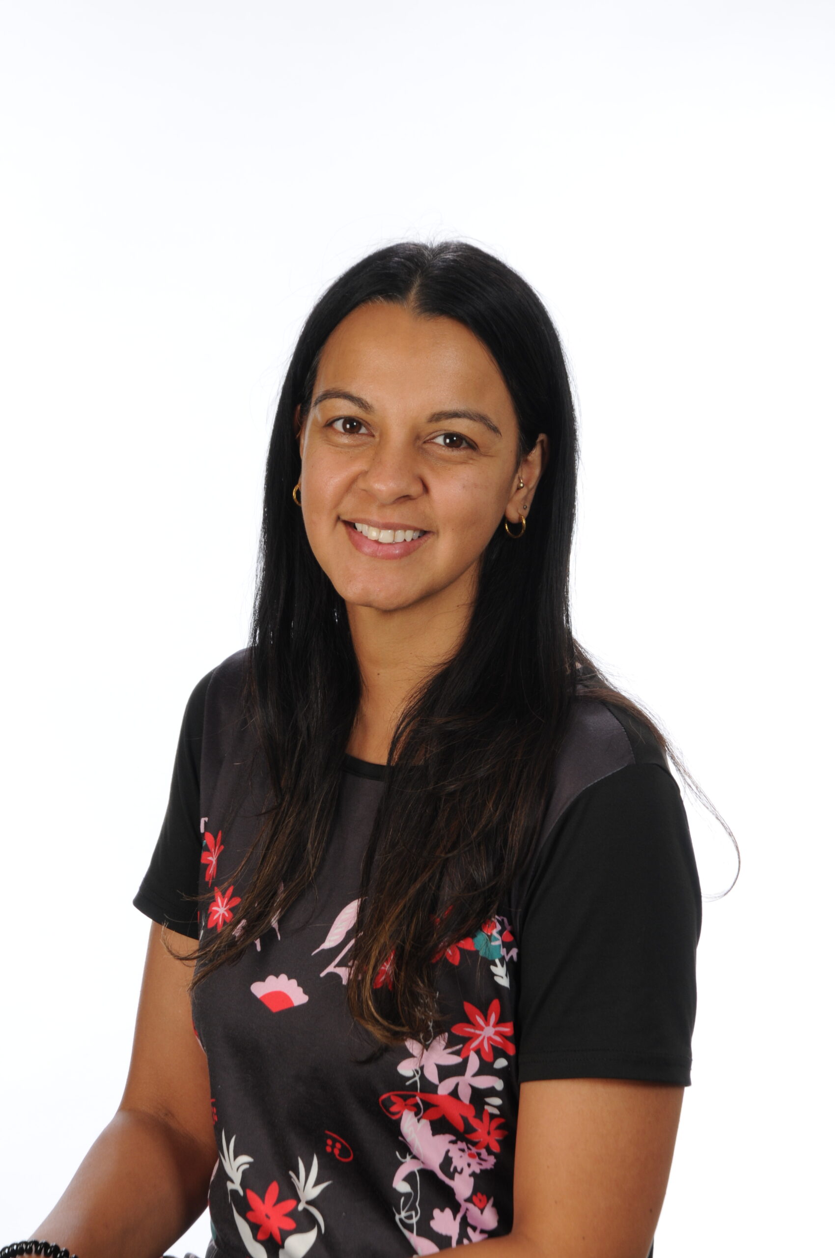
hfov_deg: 10.7
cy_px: 629
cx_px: 418
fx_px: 4448
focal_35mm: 128
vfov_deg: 16.1
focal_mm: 85
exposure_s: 1/160
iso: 200
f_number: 11
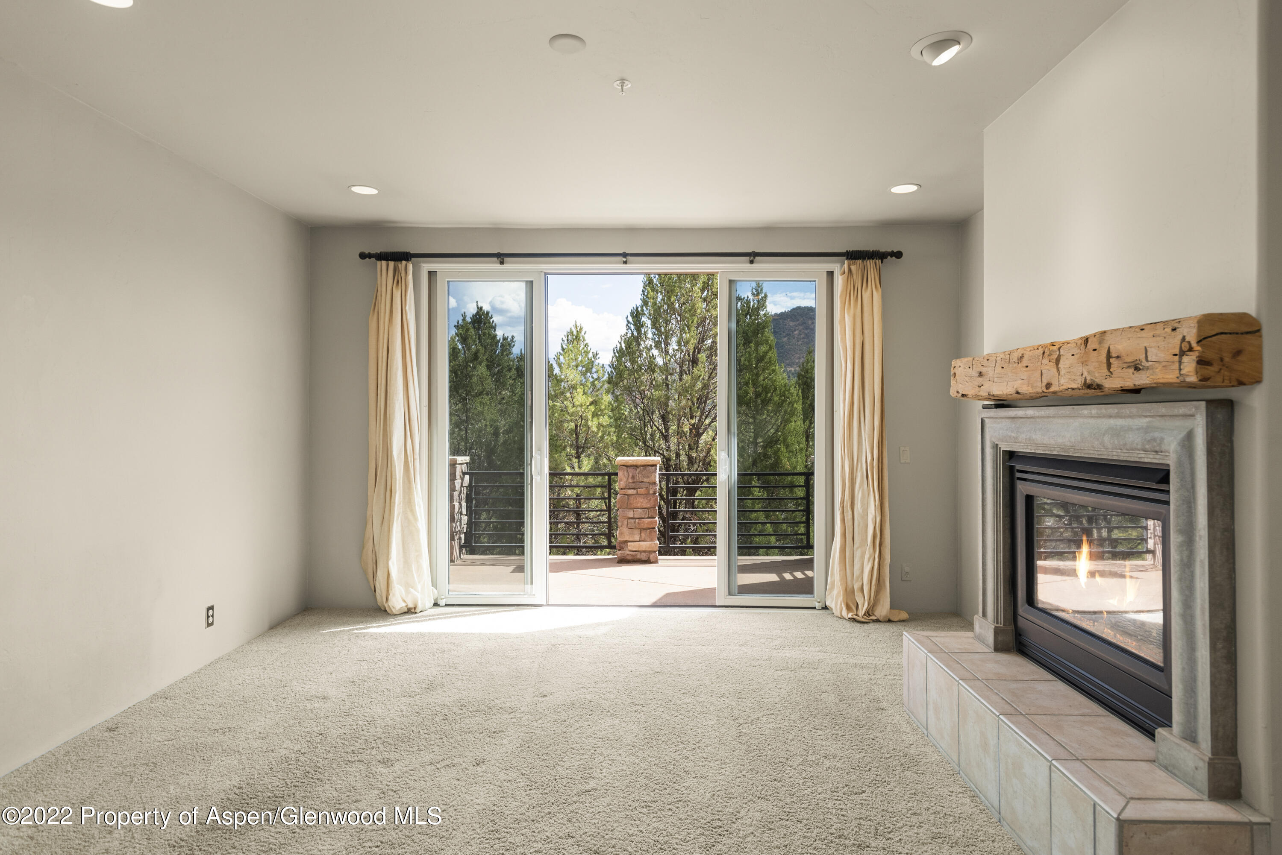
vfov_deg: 62.0
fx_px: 712
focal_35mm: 20
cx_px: 641
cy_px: 428
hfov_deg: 84.0
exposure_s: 1/40
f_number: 7.1
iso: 500
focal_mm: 20
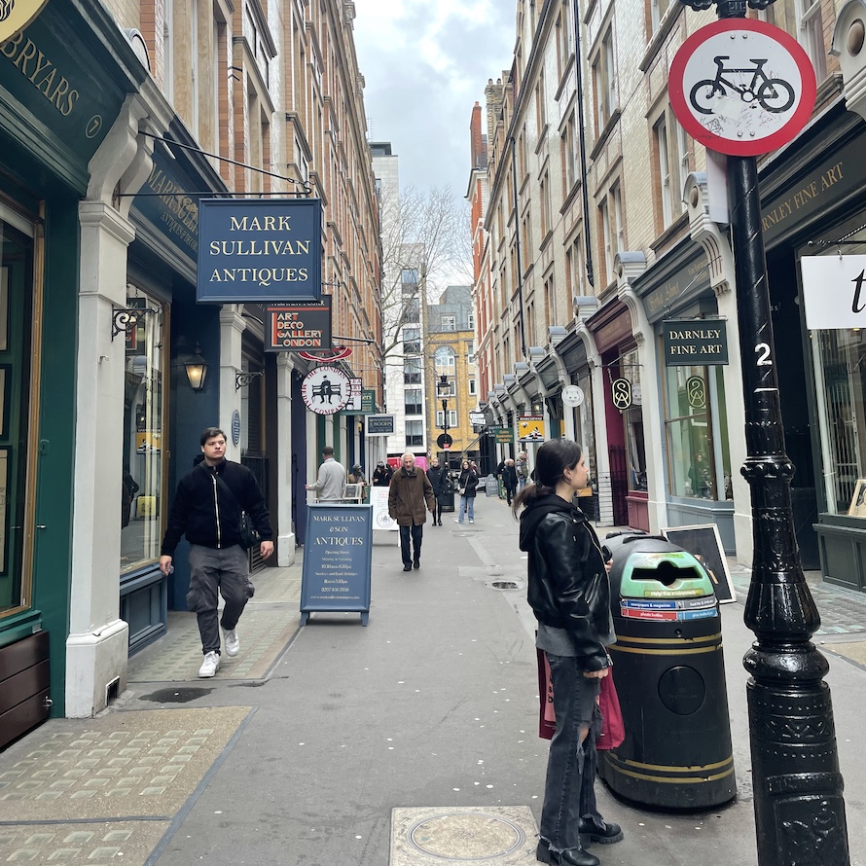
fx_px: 877
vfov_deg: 52.3
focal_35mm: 31
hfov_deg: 52.5
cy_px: 359
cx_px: 436
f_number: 1.6
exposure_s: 1/241
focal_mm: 4.2
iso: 32
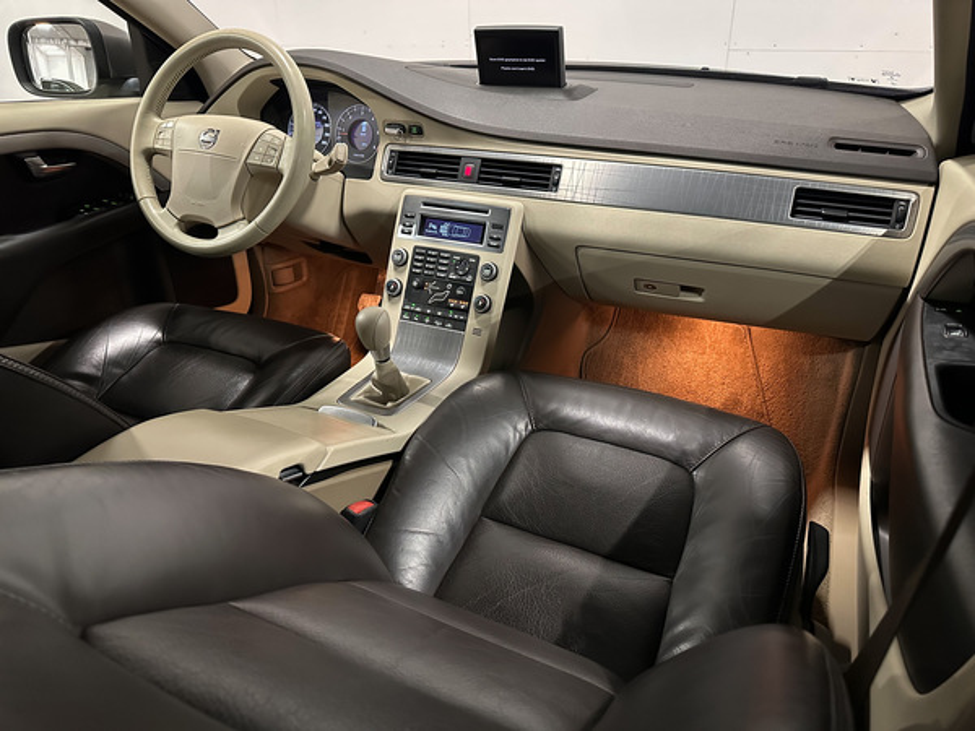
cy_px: 366
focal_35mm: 24
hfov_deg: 71.6
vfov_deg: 56.8
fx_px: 676
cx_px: 488
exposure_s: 1/40
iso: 1000
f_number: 1.8
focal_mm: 6.86
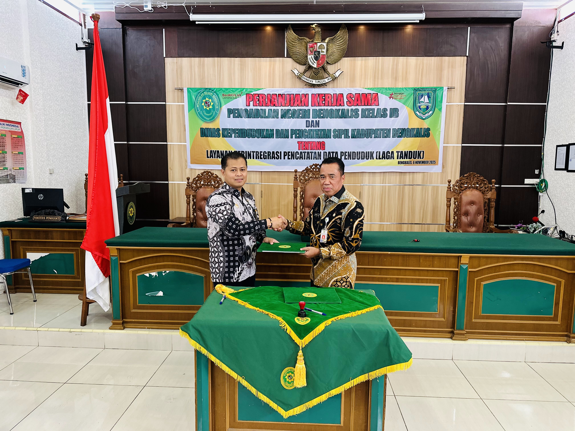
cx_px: 288
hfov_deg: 71.6
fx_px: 399
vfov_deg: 56.8
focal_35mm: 24
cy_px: 216
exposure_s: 1/60
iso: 400
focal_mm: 6.86
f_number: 1.78
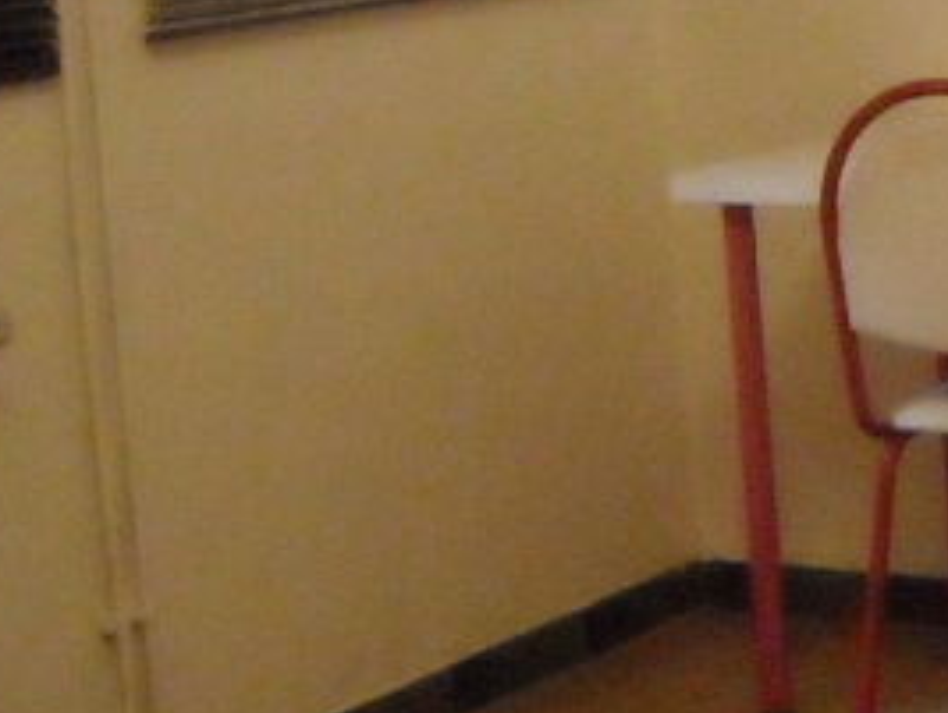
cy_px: 11
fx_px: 3675
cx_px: 1708
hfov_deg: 13.2
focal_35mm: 134
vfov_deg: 11.0
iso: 800
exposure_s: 1/60
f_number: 2.8
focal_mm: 5.7
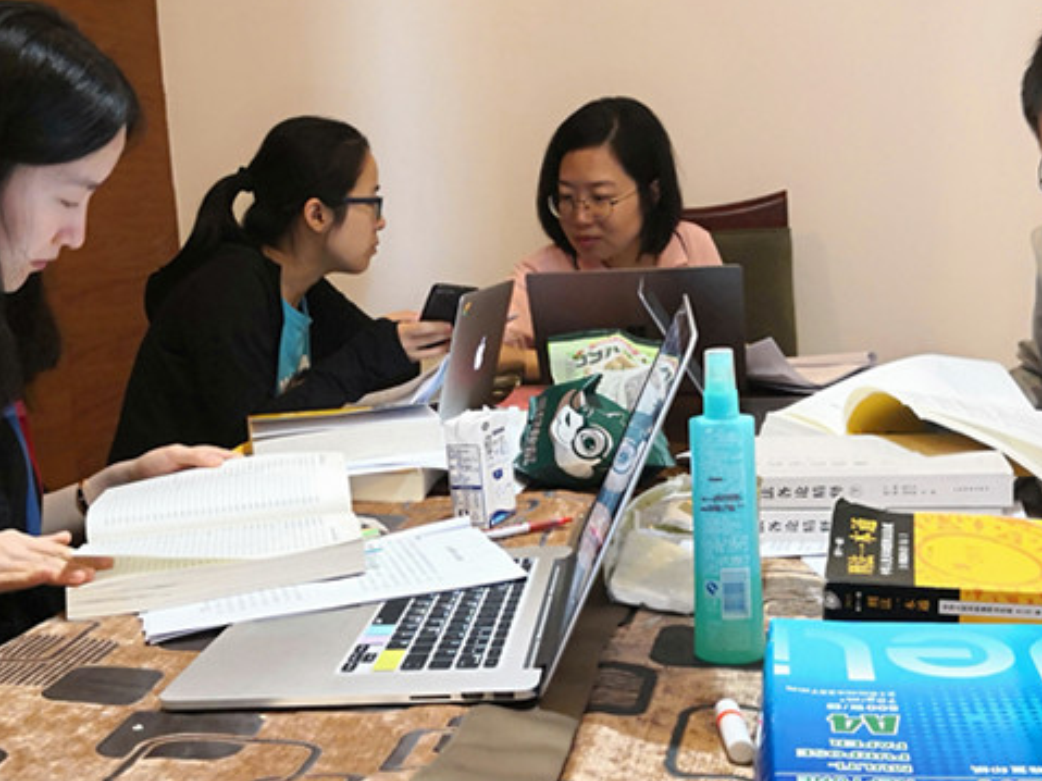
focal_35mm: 44
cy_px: 434
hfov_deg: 42.9
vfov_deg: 32.8
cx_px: 474
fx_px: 1324
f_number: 1.6
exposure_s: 1/25
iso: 400
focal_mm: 3.95
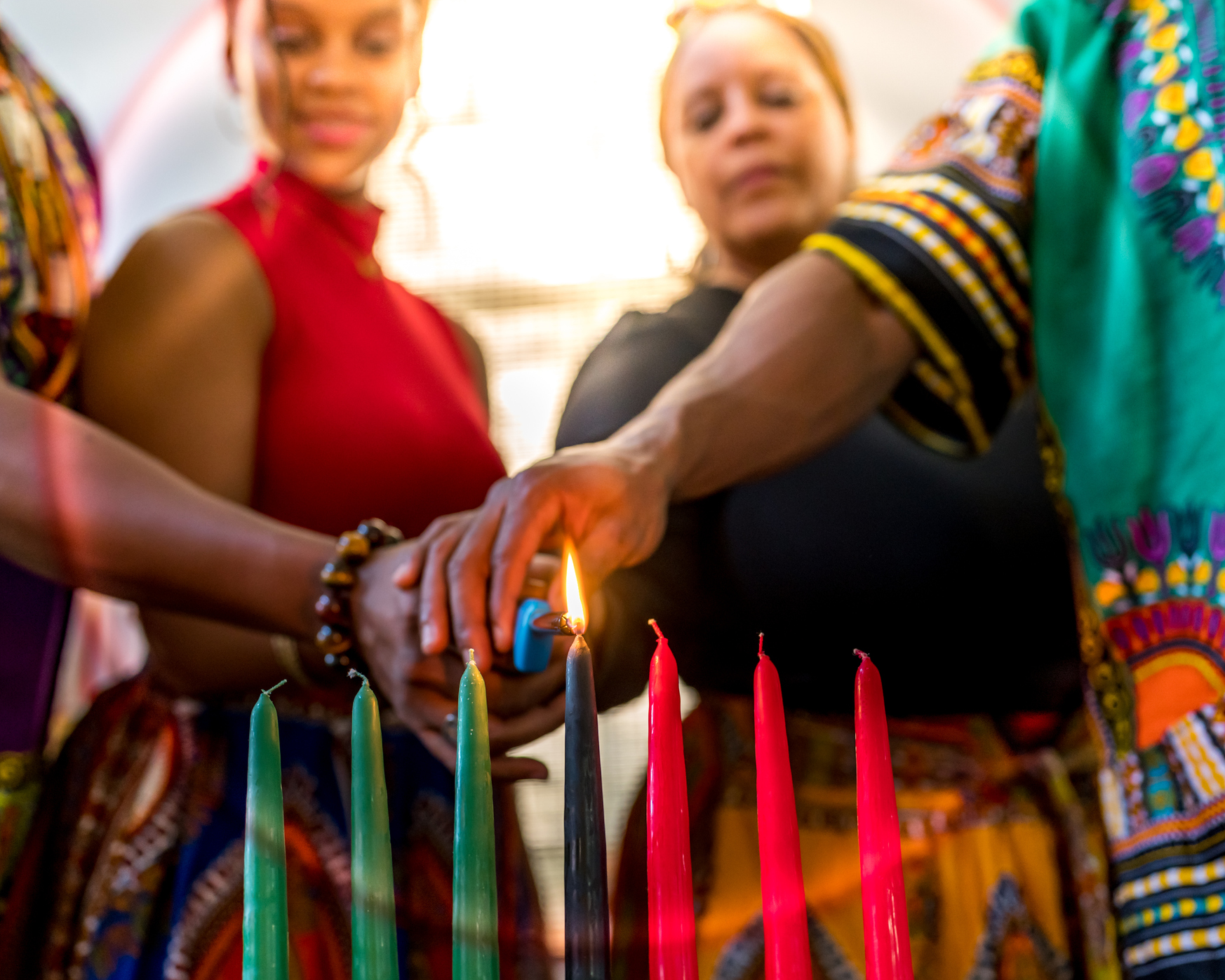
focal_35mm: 57
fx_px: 2067
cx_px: 603
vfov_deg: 26.7
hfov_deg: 33.0
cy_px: 492
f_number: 2.8
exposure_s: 1/125
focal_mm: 50
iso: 1000
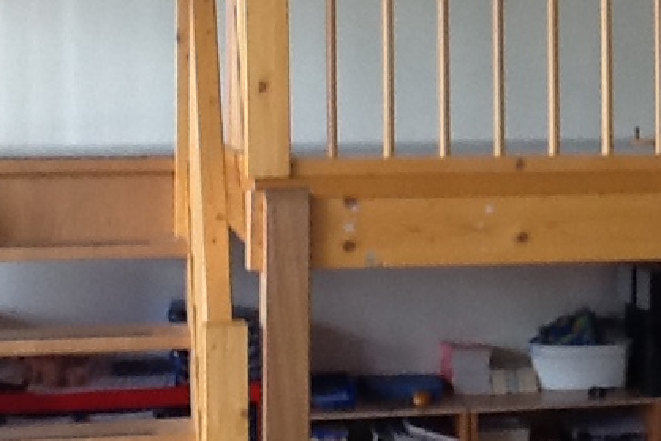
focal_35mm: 105
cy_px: 131
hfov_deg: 19.2
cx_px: 552
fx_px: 1928
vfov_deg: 13.0
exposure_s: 1/30
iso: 50
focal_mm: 2.03
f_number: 2.4
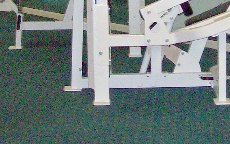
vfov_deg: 11.9
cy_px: -20
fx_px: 677
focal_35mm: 108
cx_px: 142
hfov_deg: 19.3
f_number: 2.7
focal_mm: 6
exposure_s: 1/64
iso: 140
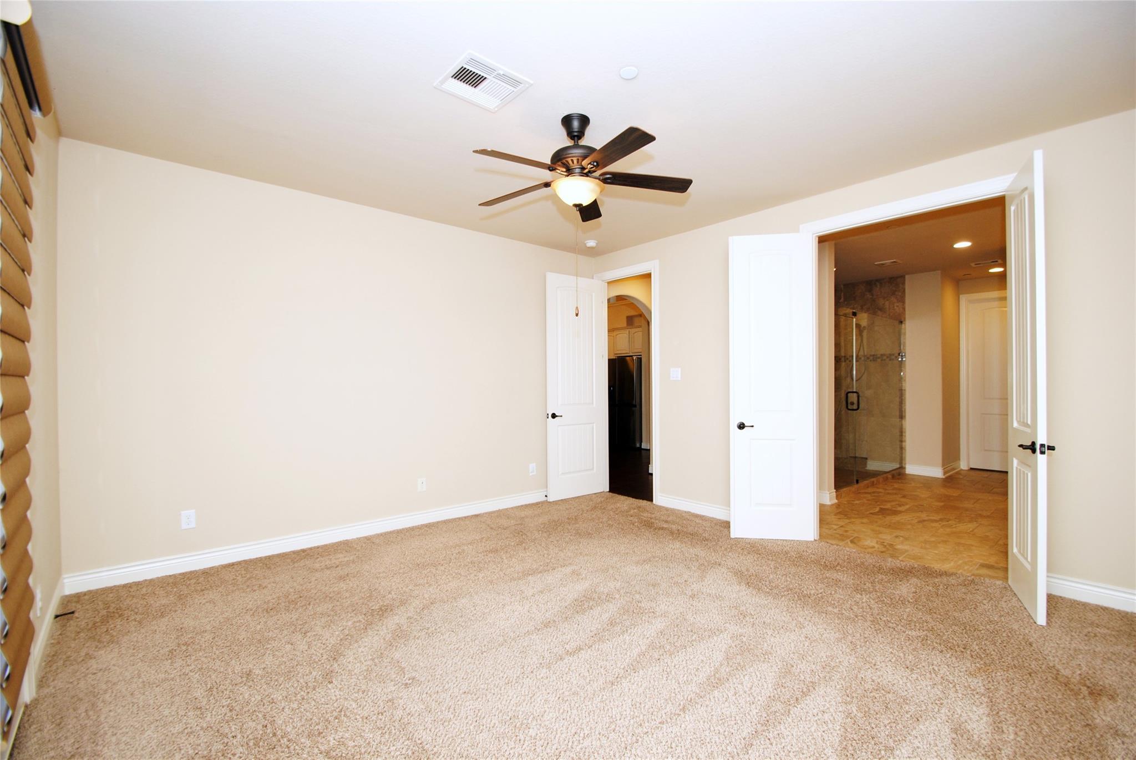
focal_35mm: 15
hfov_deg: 100.3
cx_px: 568
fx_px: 474
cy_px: 380
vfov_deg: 77.5
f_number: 4
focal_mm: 10
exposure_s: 1/60
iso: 200
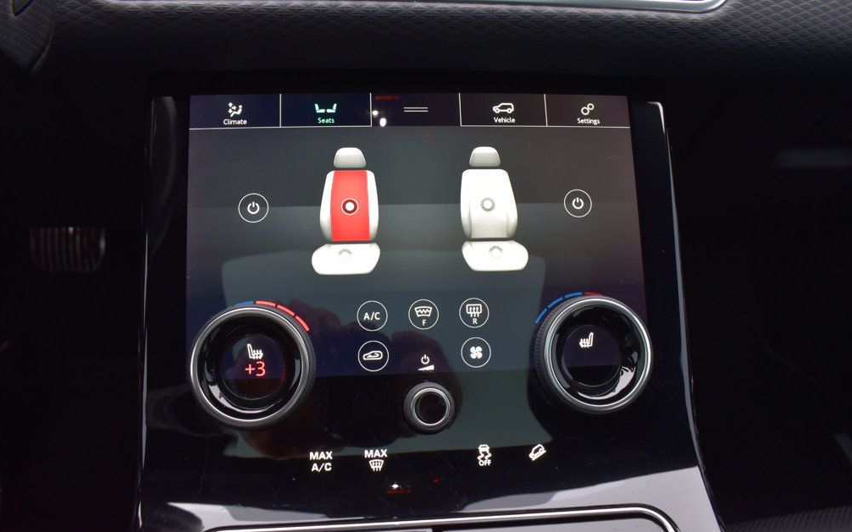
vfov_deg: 44.5
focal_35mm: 28
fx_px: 650
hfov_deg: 66.5
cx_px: 422
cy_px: 275
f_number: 6.3
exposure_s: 1/15
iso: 720
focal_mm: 18
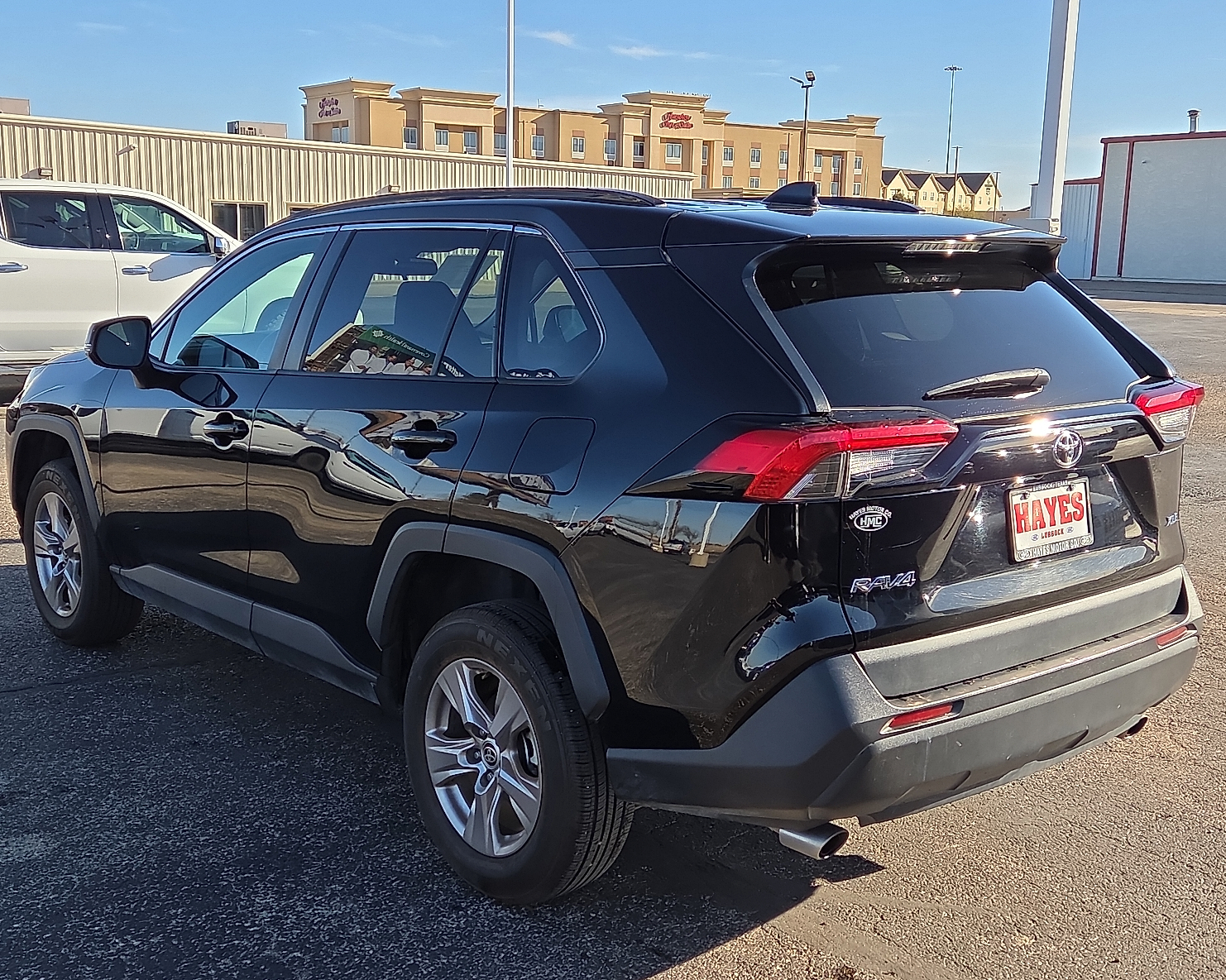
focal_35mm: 39
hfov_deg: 46.8
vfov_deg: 38.2
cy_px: 488
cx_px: 597
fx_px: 1415
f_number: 1.8
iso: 25
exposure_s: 1/909
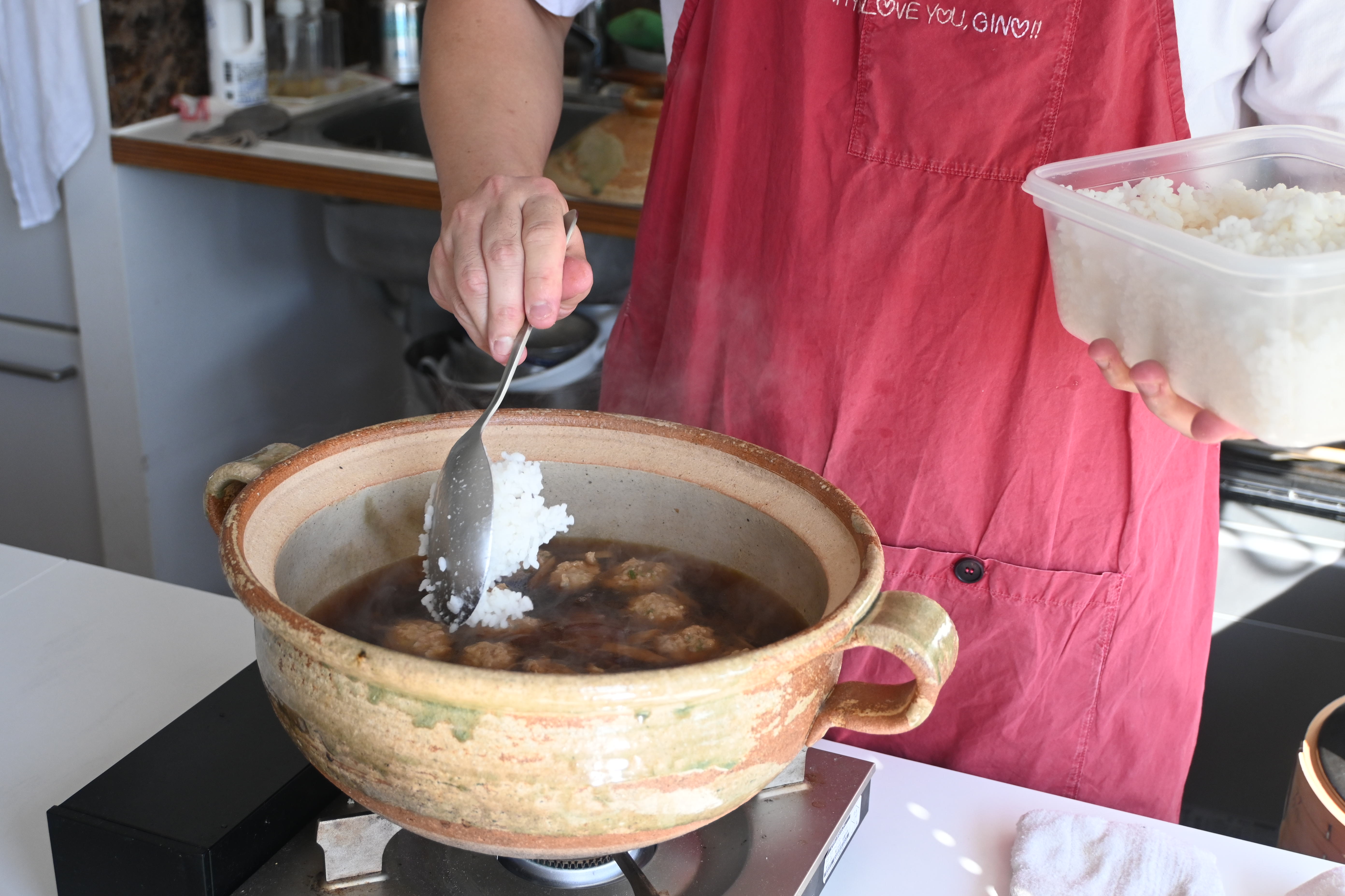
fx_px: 1625
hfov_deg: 45.0
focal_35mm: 44
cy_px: 448
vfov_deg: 30.8
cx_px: 672
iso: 400
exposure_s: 1/160
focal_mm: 29
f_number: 4.8
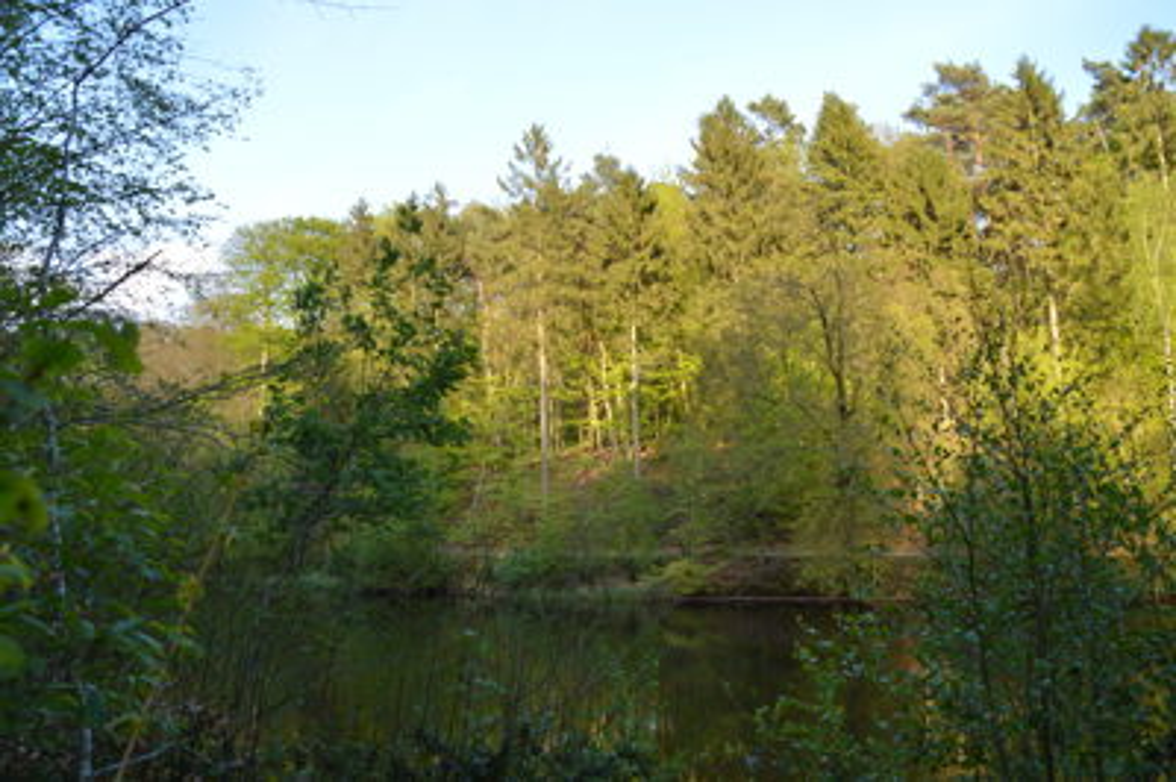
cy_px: 391
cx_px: 588
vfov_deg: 47.9
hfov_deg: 67.4
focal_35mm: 27
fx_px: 881
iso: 400
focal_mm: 18
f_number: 6.3
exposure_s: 1/320
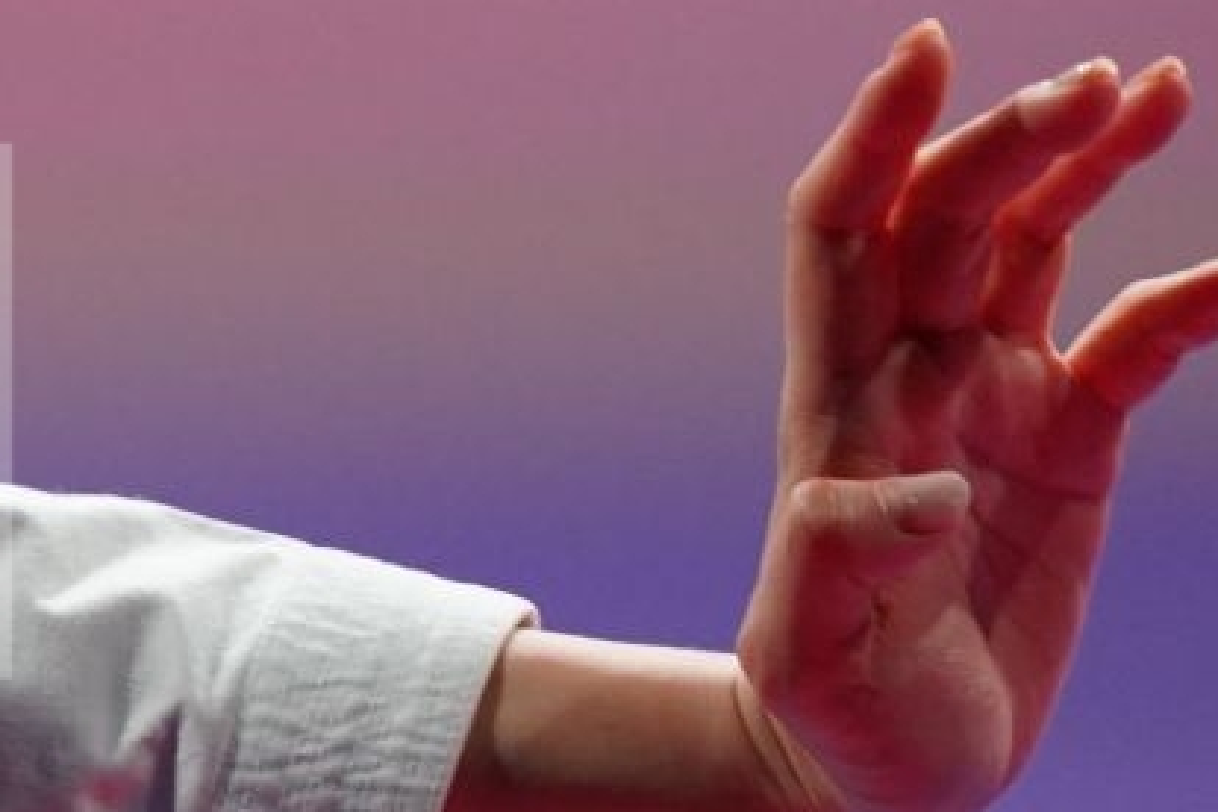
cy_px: 412
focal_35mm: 1741
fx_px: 58899
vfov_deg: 0.8
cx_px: -1259
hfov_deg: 1.2
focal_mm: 400
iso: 2500
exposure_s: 1/500
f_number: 2.8
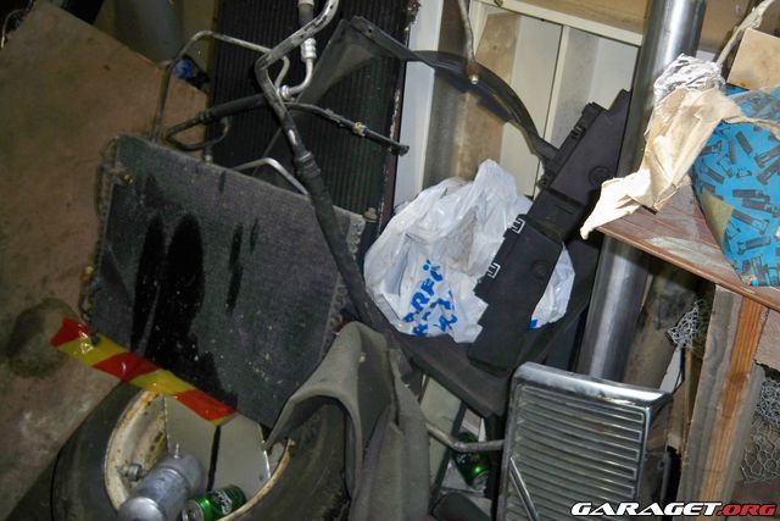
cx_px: 390
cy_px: 260
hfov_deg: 51.9
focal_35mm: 37
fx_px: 802
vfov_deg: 36.0
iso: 200
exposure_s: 1/30
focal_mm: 7.9
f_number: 3.1
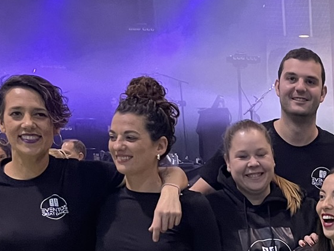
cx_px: 431
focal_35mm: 94
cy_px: 372
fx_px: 907
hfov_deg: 19.3
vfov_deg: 14.7
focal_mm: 4.2
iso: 500
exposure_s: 1/33
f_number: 1.6
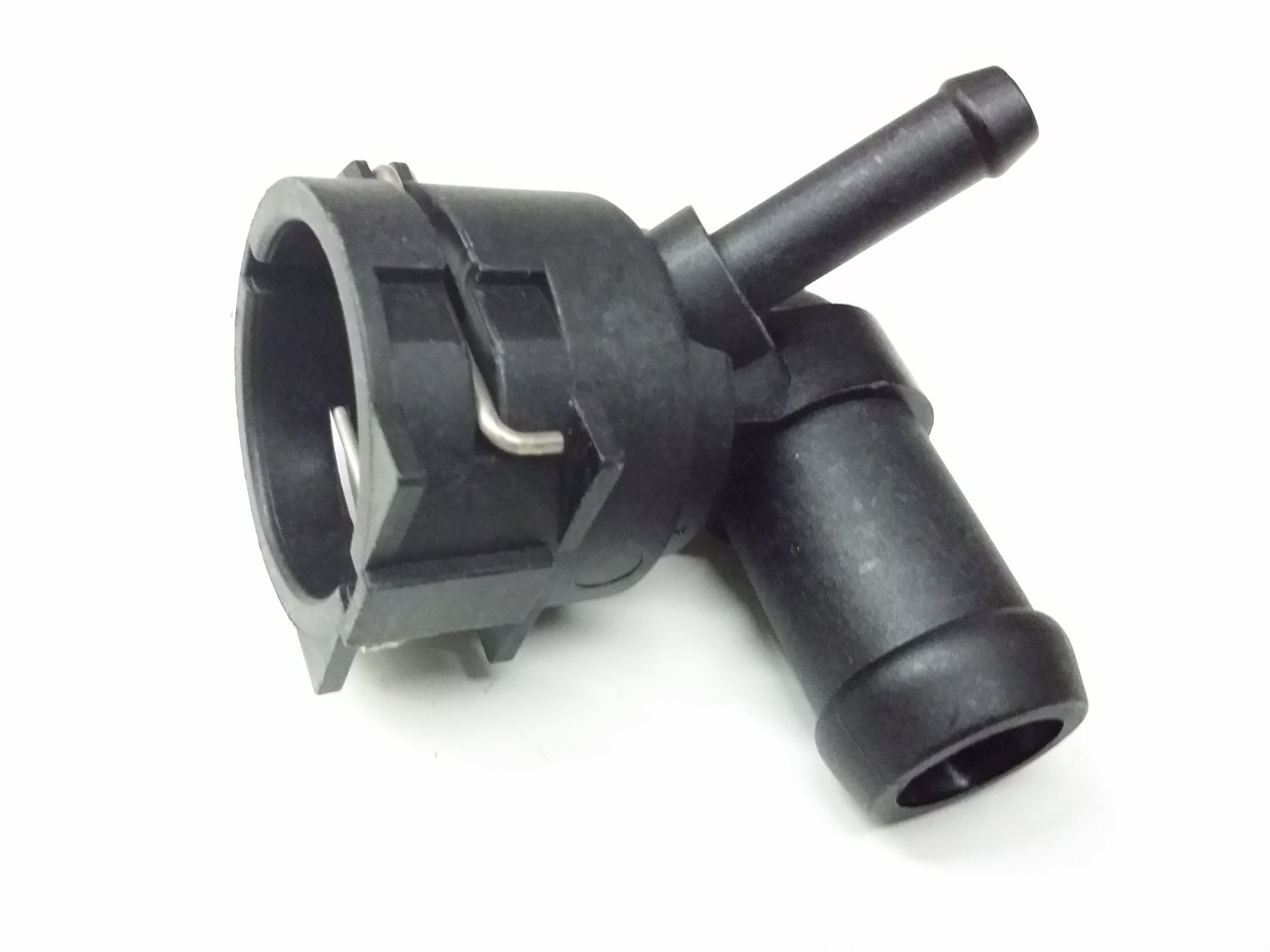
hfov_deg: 56.8
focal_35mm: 32
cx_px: 635
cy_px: 476
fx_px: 1174
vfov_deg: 44.2
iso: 640
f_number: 2.4
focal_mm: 3.4
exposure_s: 1/15
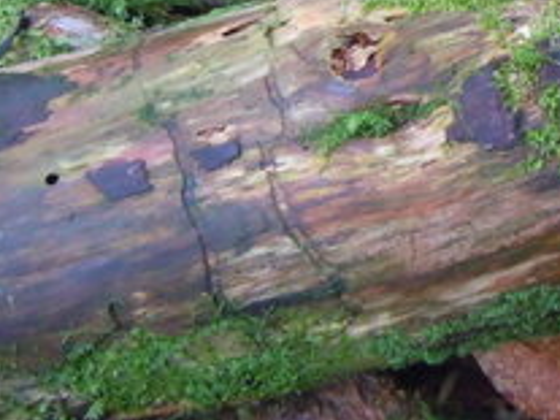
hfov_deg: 23.0
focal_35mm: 82
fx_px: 1326
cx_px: 541
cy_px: -23
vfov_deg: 17.5
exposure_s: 1/30
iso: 800
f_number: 3.6
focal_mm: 6.2
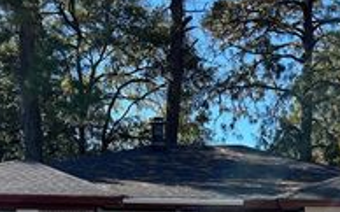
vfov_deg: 17.5
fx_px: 658
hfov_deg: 28.9
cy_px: 255
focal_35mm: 71
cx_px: 209
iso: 50
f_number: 1.5
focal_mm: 5.7
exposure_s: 1/1724
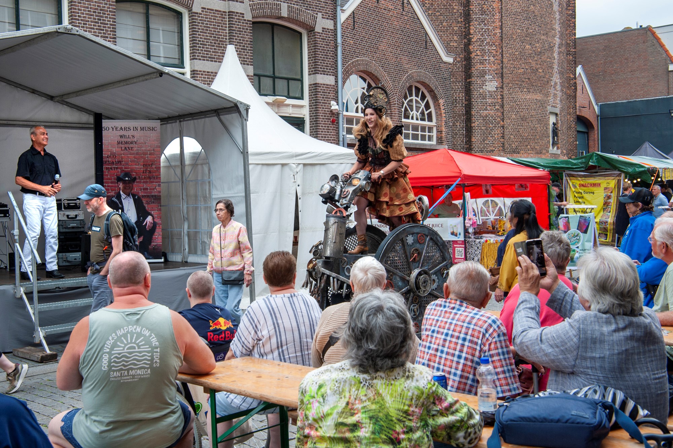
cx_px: 336
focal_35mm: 38
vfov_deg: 35.0
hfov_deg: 50.7
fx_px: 710
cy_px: 224
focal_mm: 38
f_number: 9
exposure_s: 1/320
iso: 320
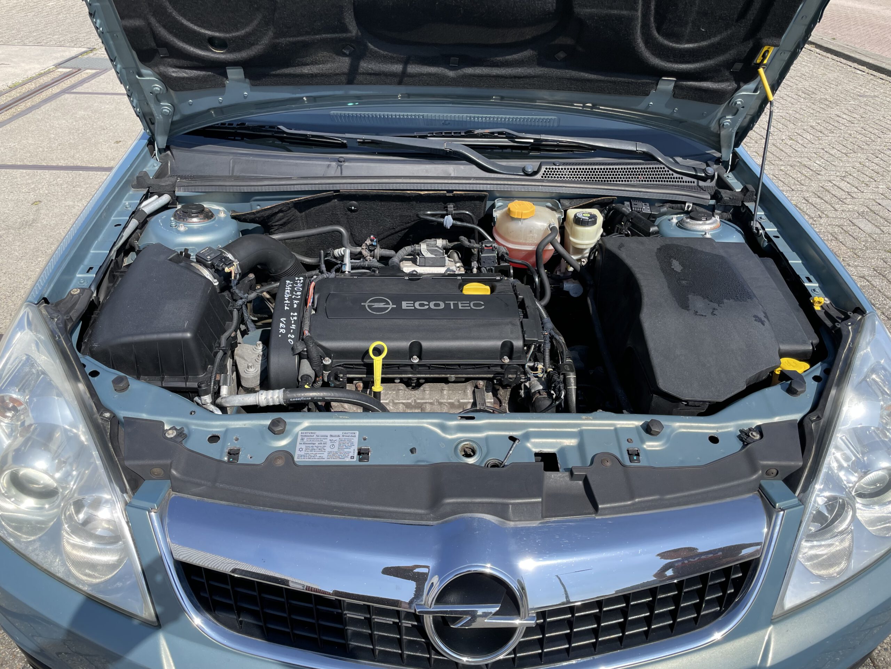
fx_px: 669
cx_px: 446
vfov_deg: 53.1
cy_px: 334
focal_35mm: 26
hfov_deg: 67.3
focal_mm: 4.2
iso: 32
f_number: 1.6
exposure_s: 1/1916
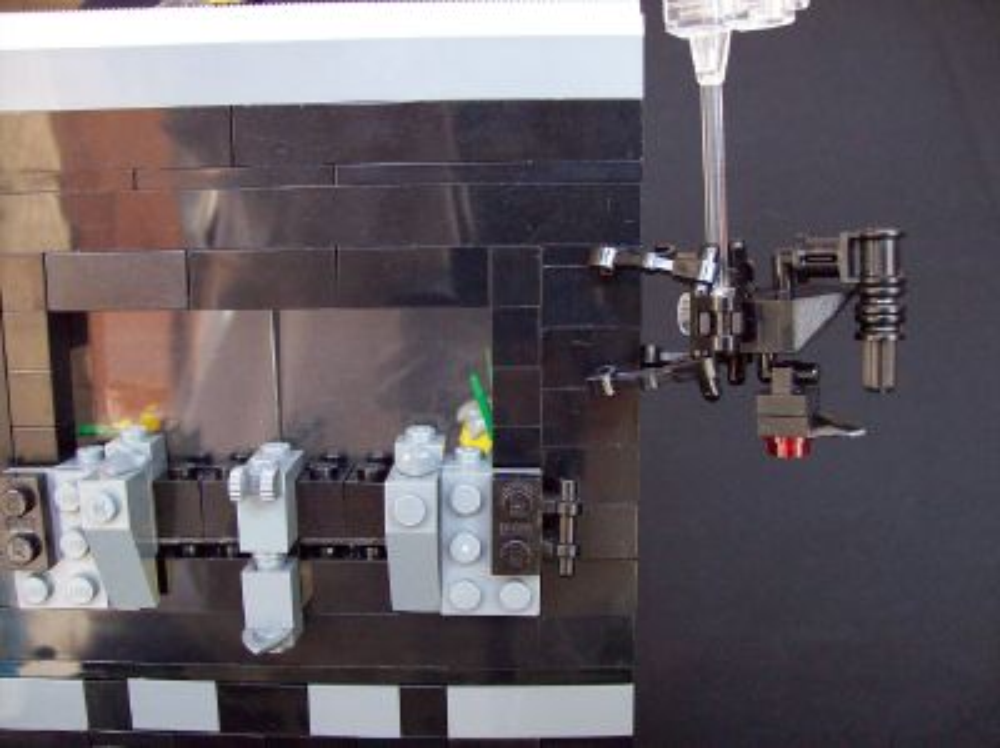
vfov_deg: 39.6
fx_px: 1039
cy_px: 374
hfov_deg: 51.4
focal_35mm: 36
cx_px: 500
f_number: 2.7
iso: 160
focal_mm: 6
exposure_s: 1/8
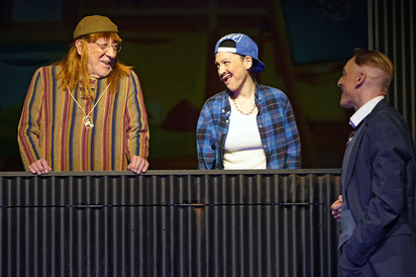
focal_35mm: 187
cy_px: 145
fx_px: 2159
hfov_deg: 11.0
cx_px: 198
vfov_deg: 7.3
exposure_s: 1/250
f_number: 5.6
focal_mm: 171
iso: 2000
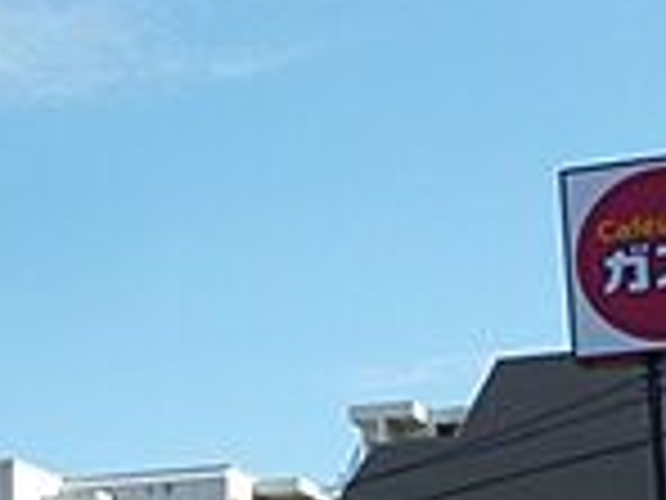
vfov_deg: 13.6
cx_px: 144
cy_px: 401
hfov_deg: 18.1
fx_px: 2078
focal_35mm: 108
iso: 80
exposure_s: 1/640
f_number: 4
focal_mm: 4.4
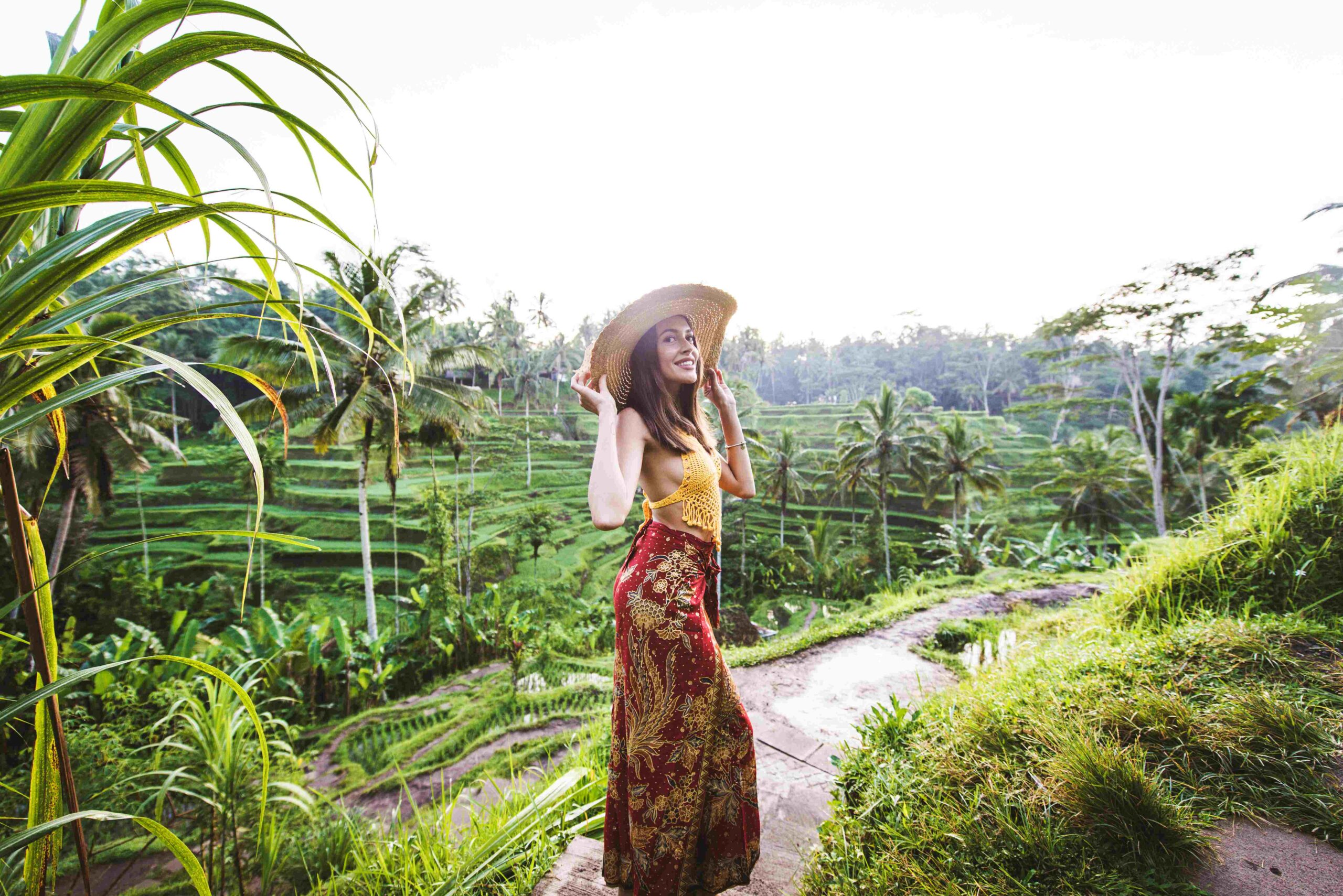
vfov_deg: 81.3
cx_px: 672
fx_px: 522
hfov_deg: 104.2
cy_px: 448
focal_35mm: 14
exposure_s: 1/125
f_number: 3.5
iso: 250
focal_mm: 14
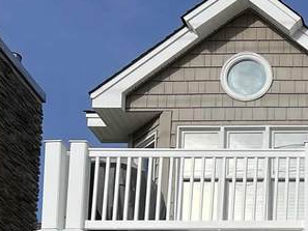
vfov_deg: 11.9
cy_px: 457
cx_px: 484
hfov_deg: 15.9
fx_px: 997
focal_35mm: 112
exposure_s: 1/8696
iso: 50
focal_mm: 5.7
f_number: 1.5
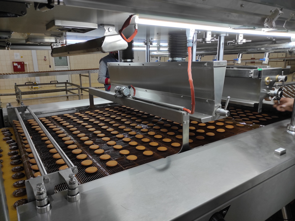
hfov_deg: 69.4
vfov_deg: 54.8
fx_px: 213
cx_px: 148
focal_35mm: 25
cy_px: 110
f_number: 1.89
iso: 116
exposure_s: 1/50
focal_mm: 5.43
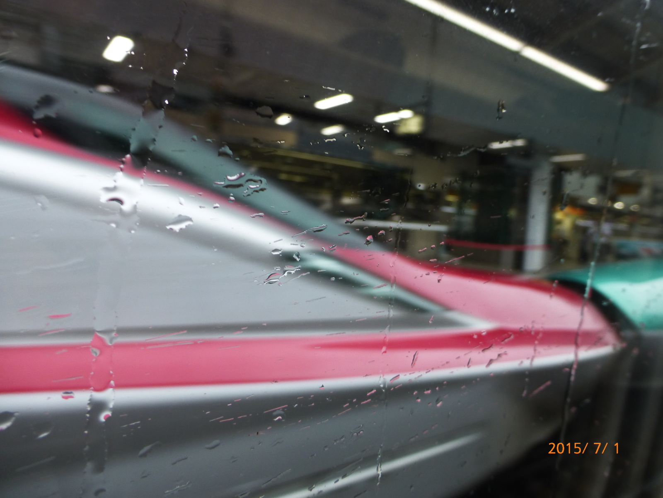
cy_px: 249
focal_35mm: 24
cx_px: 332
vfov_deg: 56.8
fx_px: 460
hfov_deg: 71.6
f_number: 3.3
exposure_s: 1/60
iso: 125
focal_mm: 4.3
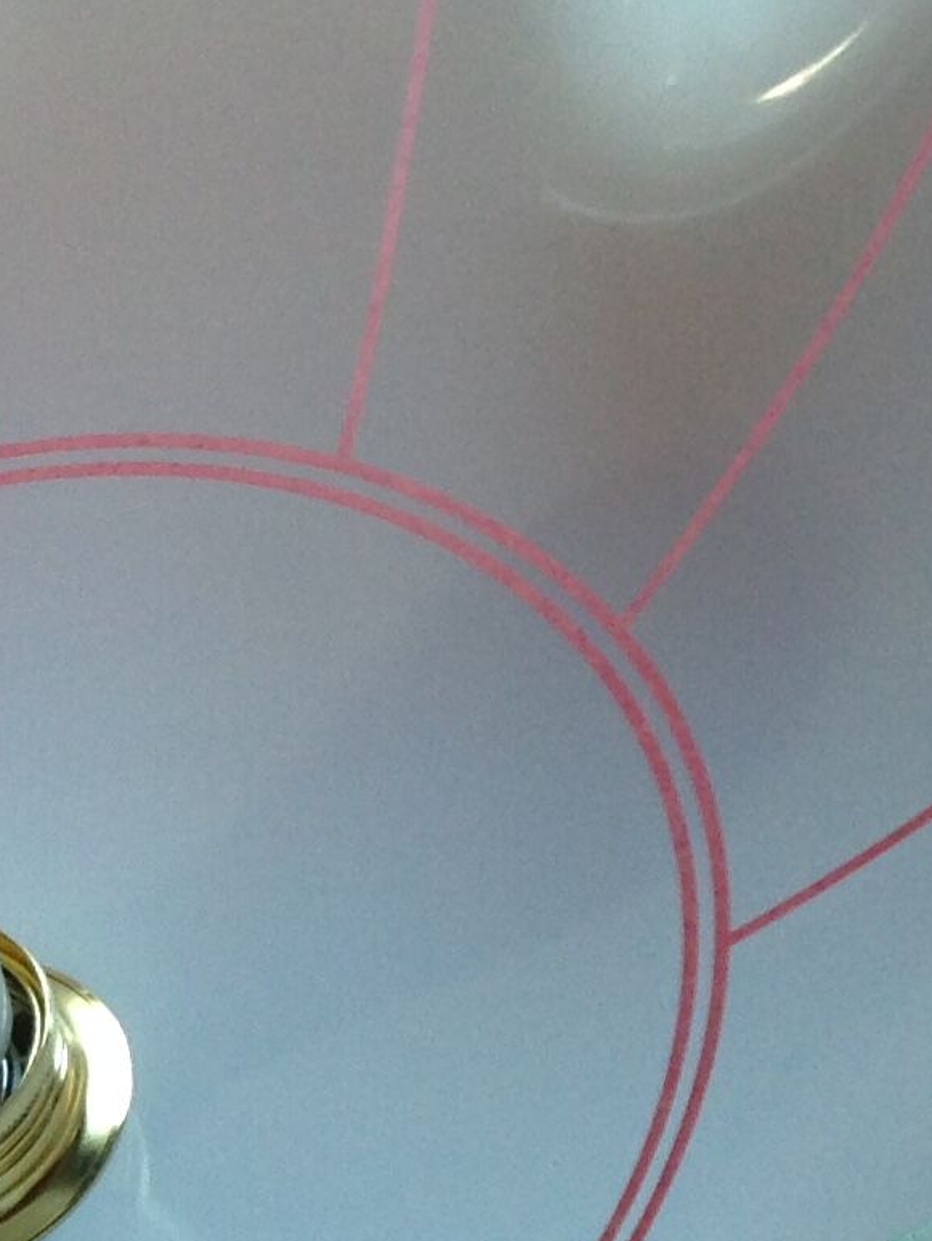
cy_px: 983
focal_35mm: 117
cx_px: -266
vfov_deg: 16.7
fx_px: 4198
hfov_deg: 12.3
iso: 80
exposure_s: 1/15
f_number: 2.4
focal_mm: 4.28
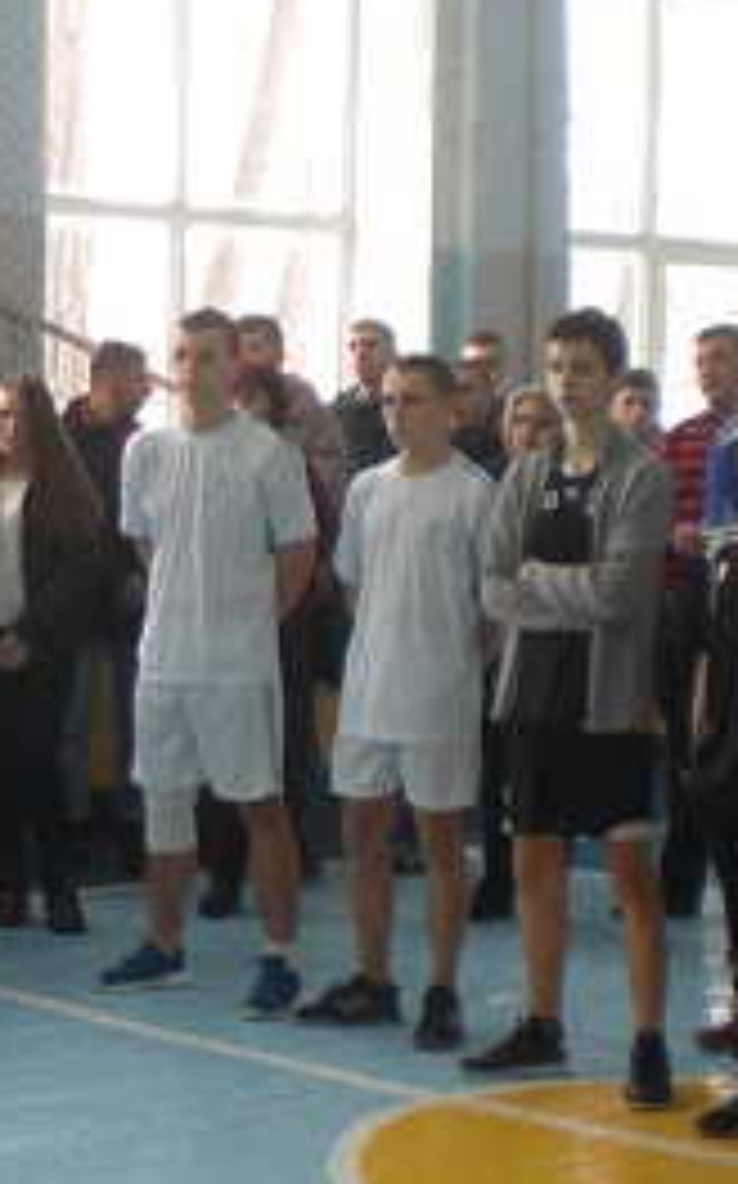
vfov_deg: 22.6
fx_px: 2965
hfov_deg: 13.7
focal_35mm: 92
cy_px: 594
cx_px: -216
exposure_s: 1/40
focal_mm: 6.3
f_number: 3.1
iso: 100
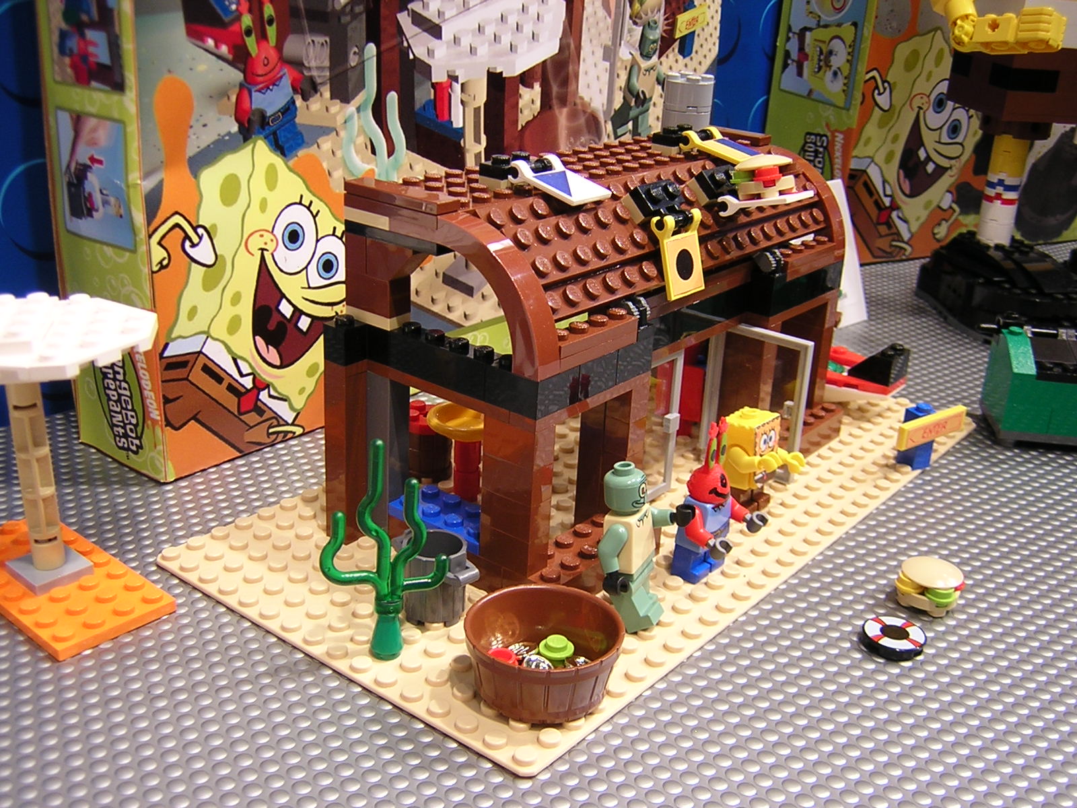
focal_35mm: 36
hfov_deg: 51.4
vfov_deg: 39.7
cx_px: 538
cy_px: 404
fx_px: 1120
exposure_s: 1/3.7
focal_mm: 4.7
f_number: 2.6
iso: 100
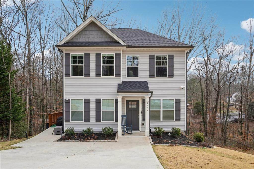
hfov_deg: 73.8
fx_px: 169
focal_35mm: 24
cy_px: 84
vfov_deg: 53.1
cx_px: 127
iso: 100
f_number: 8
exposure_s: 1/40
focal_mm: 24
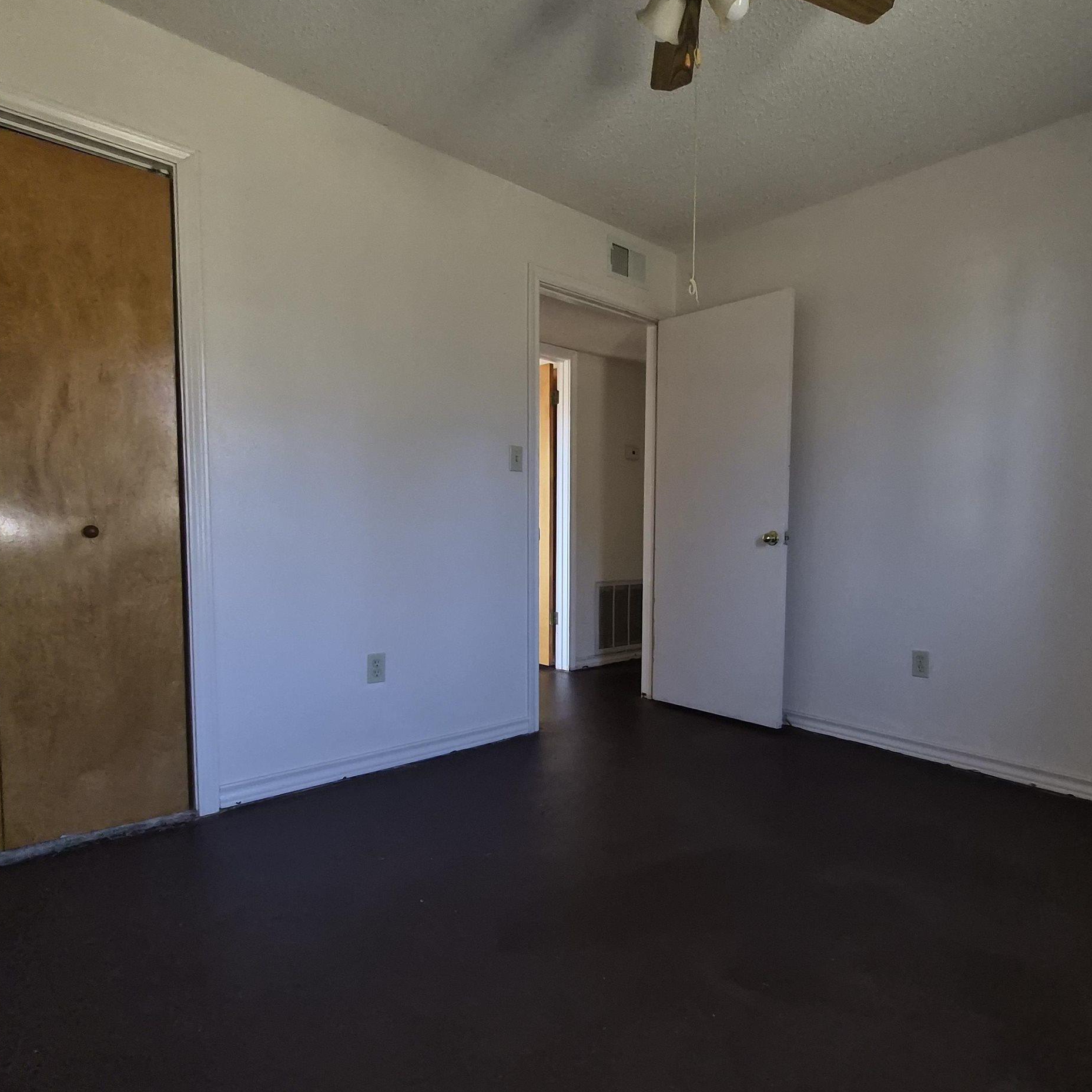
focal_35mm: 19
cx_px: 650
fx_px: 678
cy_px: 574
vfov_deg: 77.6
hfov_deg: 76.9
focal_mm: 1.7
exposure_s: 1/60
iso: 200
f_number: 2.2
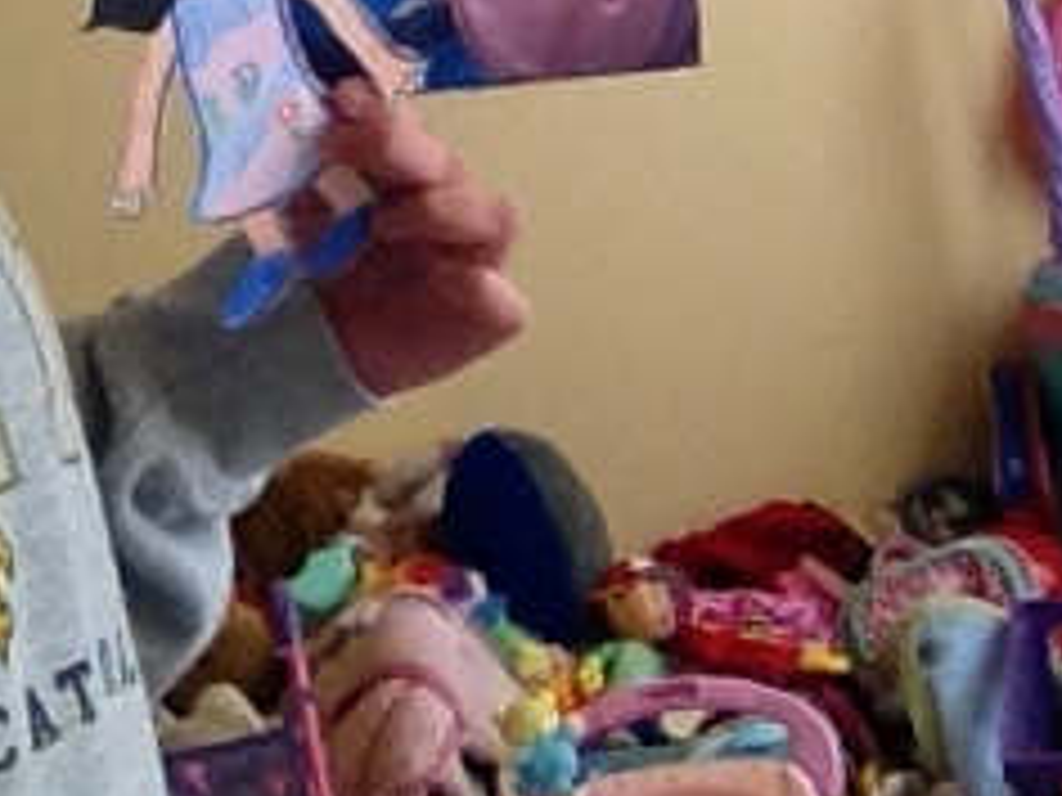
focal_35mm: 95
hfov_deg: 20.6
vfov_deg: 15.0
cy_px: -189
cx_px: 500
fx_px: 2915
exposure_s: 1/207
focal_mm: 1.85
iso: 125
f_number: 2.4
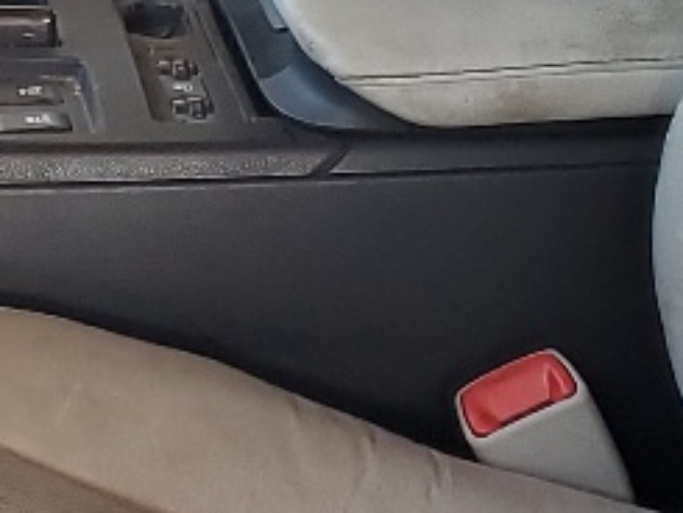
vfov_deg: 8.7
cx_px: -284
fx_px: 3356
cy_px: 117
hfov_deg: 11.2
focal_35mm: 170
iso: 62
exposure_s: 1/120
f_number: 1.5
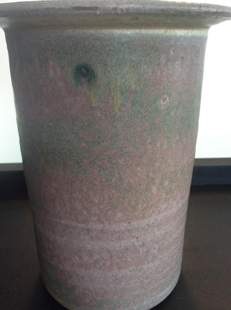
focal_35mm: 32
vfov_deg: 56.9
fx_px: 285
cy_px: 155
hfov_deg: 44.1
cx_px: 116
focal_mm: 3.3
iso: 80
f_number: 2.4
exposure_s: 1/25
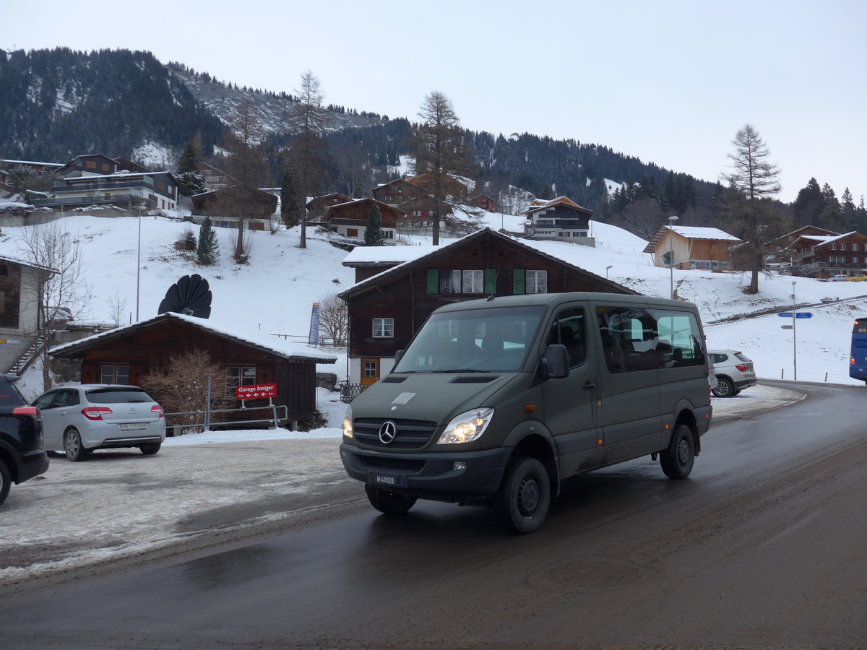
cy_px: 325
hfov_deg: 61.7
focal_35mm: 29
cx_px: 434
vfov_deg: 48.2
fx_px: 726
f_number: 2.8
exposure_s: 1/160
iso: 80
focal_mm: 6
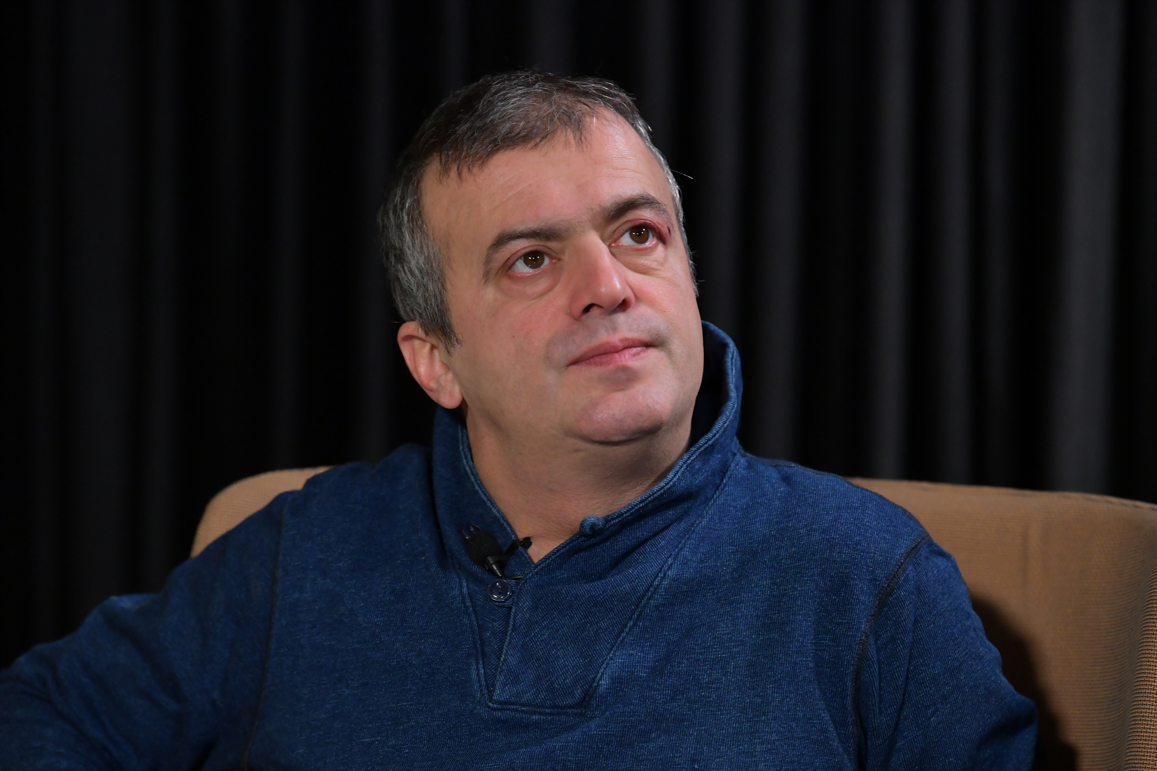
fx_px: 5623
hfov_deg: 11.7
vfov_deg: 7.8
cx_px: 578
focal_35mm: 175
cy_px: 386
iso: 2500
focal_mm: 175
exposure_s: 1/400
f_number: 4.5
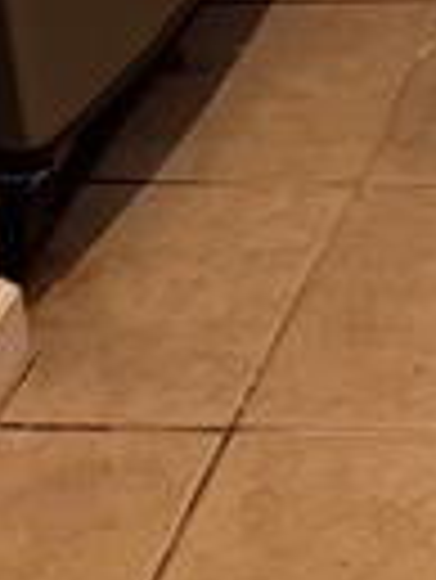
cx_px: 845
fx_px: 2398
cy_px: -728
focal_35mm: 143
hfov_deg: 9.7
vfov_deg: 11.7
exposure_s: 1/40
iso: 800
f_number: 1.78
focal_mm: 6.76
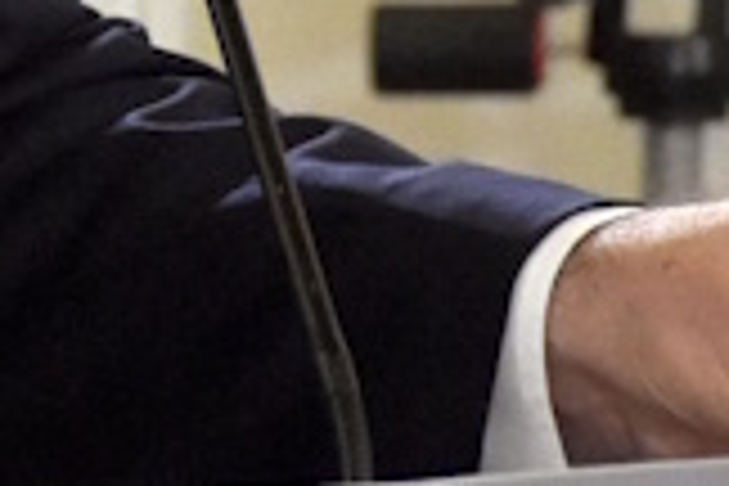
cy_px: -774
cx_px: -765
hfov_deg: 2.3
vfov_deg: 1.5
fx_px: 18041
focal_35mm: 891
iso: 4000
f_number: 5.3
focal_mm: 80
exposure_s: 1/250
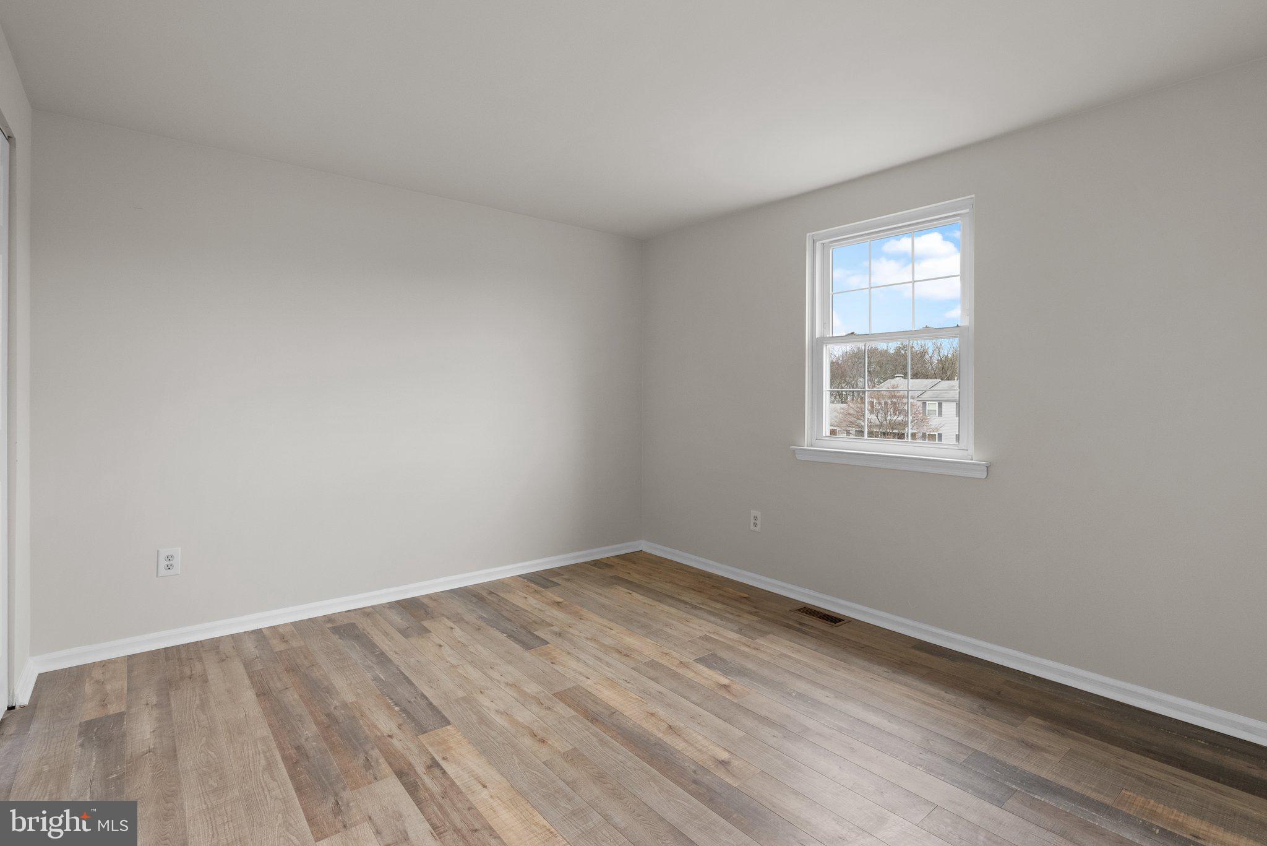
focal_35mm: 17
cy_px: 423
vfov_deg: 70.5
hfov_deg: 93.3
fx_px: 598
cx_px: 634
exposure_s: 1/20
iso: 1250
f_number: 8
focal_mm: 17
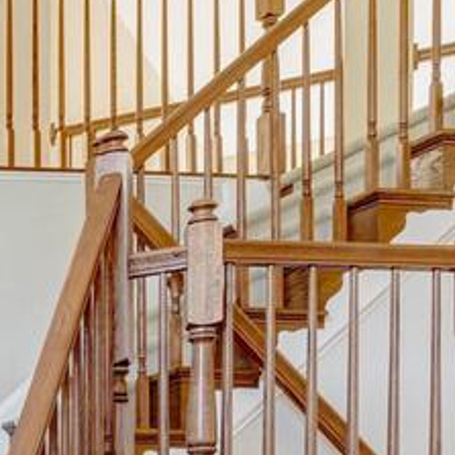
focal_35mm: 88
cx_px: -655
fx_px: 1309
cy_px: 641
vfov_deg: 18.0
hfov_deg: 13.7
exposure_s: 1/80
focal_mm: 16
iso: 1250
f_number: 8
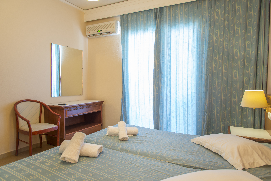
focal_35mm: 24
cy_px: 90
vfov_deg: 53.2
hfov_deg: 73.7
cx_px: 136
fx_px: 181
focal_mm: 24
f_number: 7.1
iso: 100
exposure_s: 3
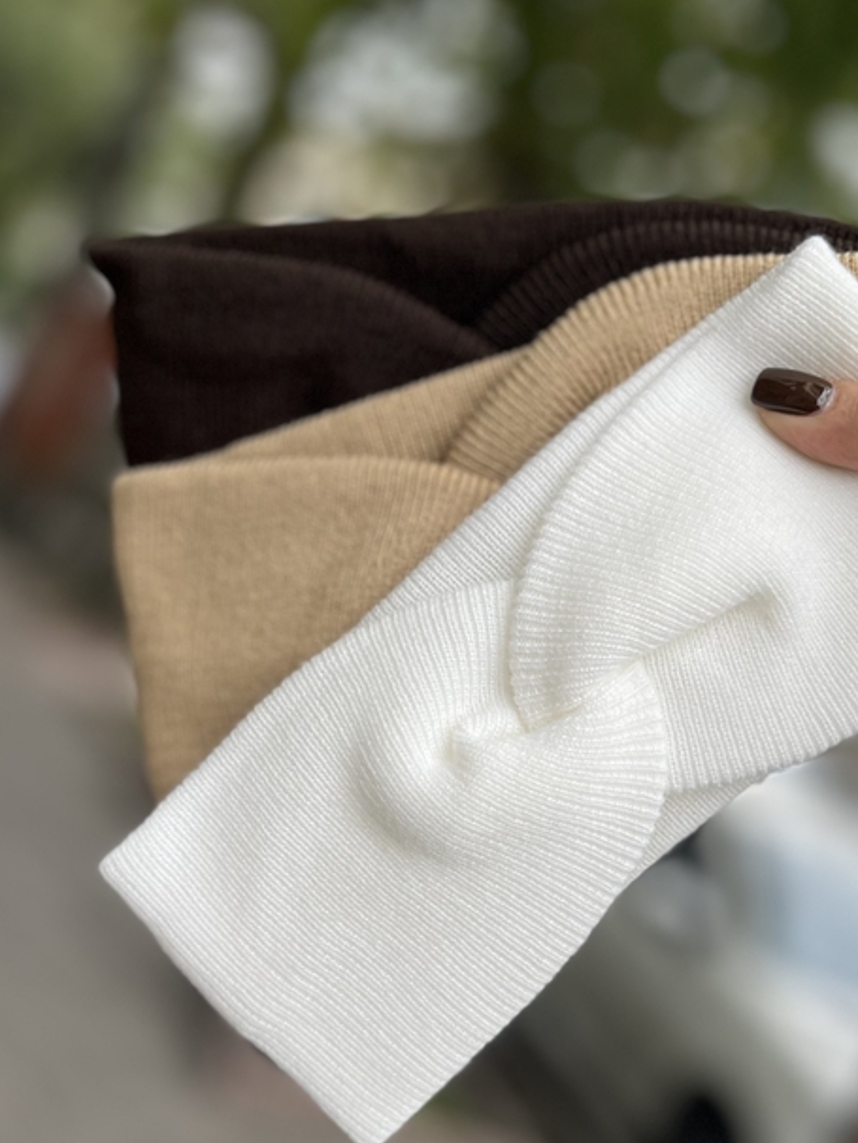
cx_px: 492
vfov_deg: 46.6
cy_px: 676
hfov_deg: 35.9
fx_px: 1321
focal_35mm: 40
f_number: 1.6
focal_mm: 5.1
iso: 50
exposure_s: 1/592
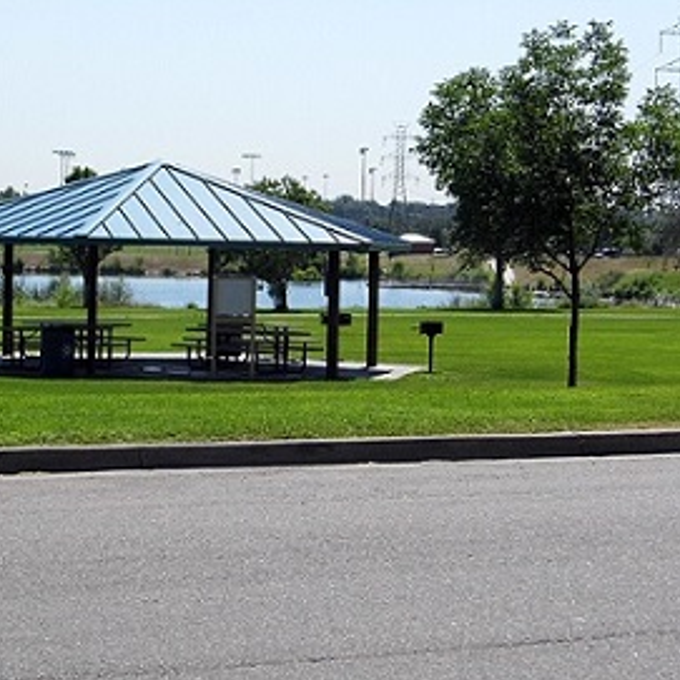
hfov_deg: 18.9
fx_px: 2022
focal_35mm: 91
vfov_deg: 19.1
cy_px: 312
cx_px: 133
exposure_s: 1/160
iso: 100
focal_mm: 10.4
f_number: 11.1
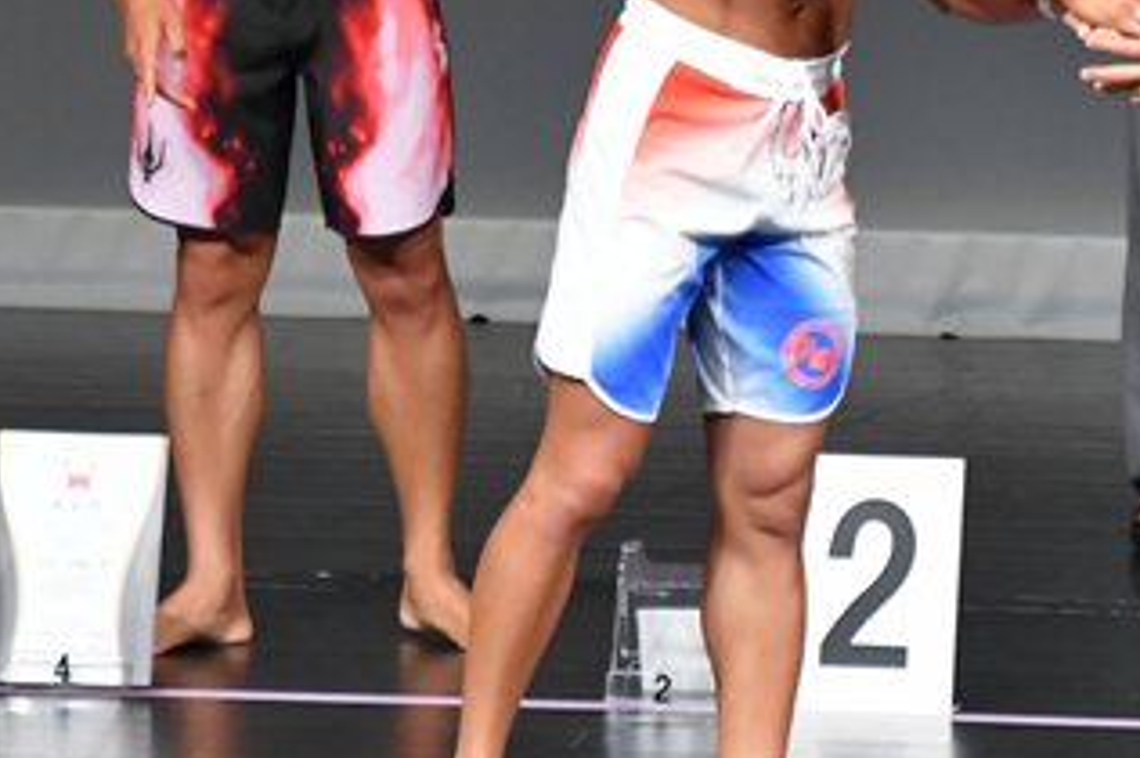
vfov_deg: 1.6
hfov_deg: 2.4
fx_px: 26762
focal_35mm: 846
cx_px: 951
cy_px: 173
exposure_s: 1/400
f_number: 5.6
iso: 5000
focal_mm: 230
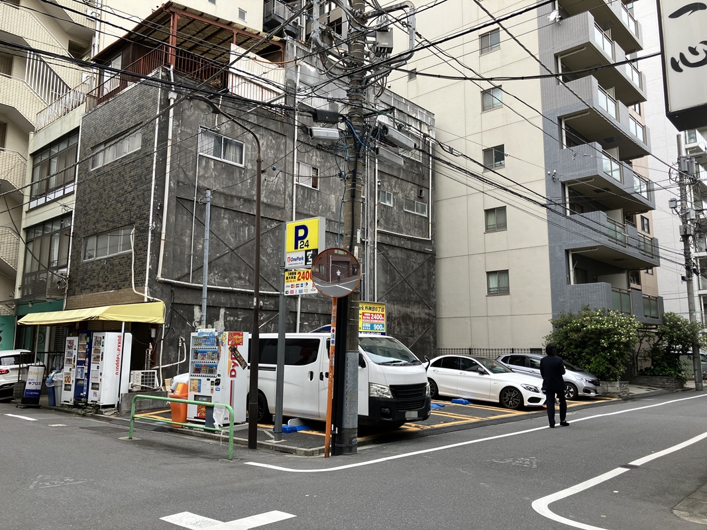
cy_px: 265
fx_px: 572
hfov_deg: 63.4
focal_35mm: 28
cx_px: 354
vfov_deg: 49.7
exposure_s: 1/315
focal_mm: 3.99
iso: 32
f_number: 1.8
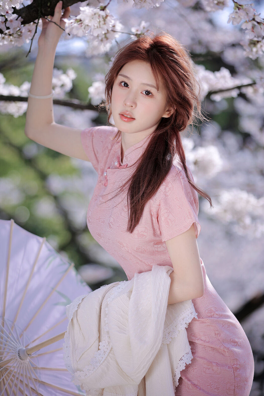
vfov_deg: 15.2
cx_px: 132
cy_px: 198
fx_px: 1485
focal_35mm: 135
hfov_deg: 10.2
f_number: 2.8
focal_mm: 135
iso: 160
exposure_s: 1/1600
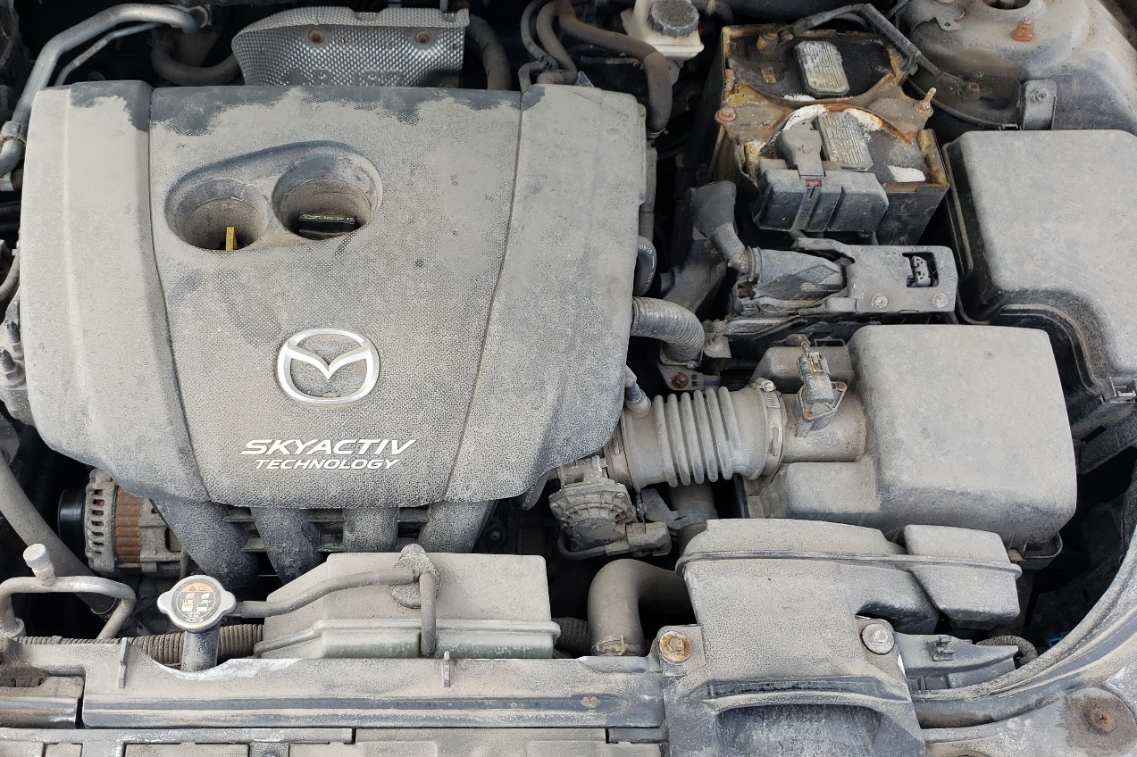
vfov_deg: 38.9
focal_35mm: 34
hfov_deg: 55.3
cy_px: 382
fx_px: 1073
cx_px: 438
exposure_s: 1/278
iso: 50
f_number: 1.5
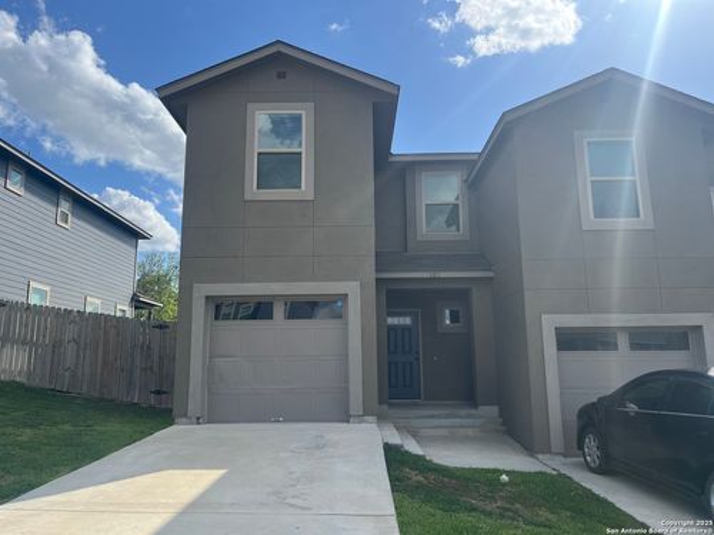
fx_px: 536
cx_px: 357
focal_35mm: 26
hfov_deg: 67.3
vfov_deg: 53.1
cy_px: 268
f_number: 1.6
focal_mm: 5.1
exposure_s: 1/3215
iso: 50
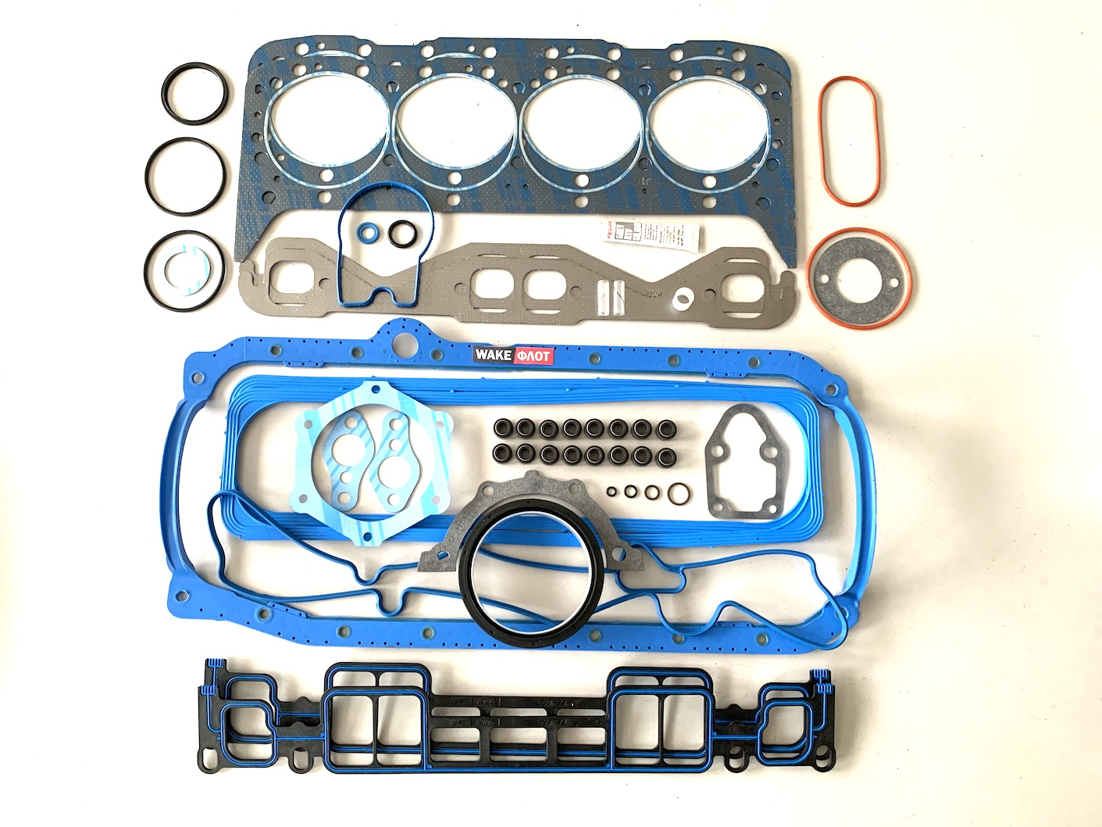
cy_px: 414
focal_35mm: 26
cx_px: 551
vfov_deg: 53.1
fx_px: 828
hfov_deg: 67.3
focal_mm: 4.25
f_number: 1.8
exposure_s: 1/60
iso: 200
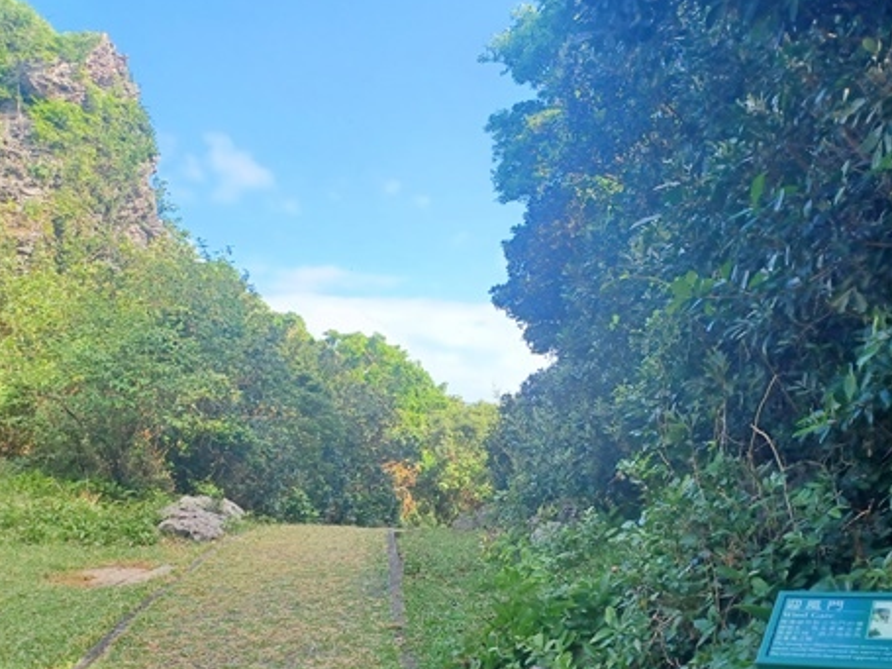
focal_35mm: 33
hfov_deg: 55.0
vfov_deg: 42.5
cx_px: 529
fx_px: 850
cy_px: 430
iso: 32
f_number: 1.8
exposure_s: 1/123
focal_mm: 4.6
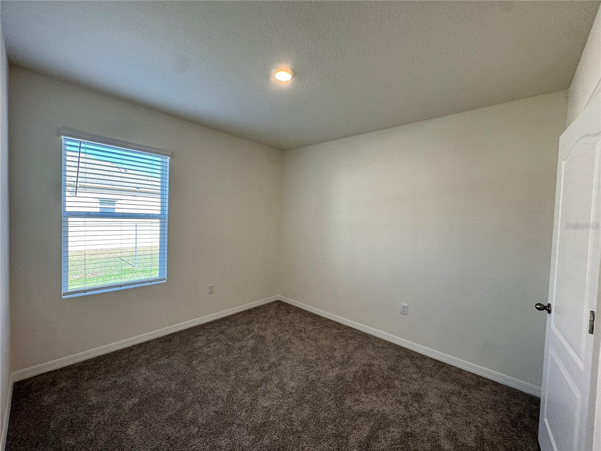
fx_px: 243
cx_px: 300
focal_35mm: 14
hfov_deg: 102.1
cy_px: 226
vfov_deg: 85.7
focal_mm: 2.22
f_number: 2.2
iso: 125
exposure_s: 1/120
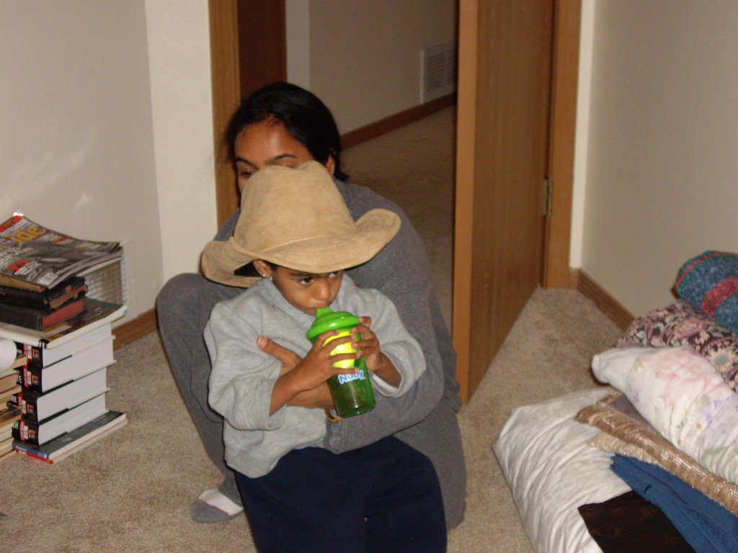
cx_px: 369
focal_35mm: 66
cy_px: 276
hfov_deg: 29.4
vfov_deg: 22.3
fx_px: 1407
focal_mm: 10.7
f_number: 3.6
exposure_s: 1/80
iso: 200
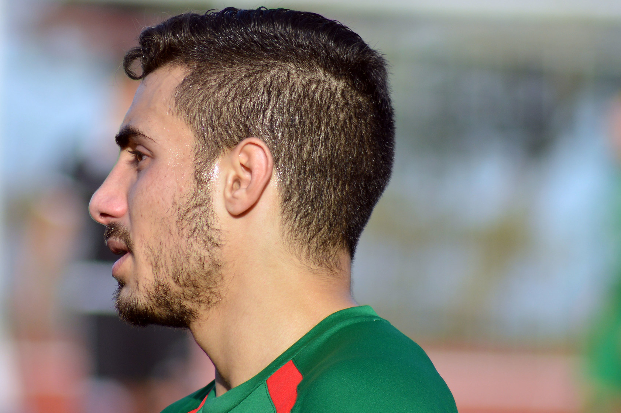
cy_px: 182
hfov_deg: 3.2
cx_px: 271
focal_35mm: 642
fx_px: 11064
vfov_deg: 2.1
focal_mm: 300
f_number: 5.6
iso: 200
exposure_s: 1/800
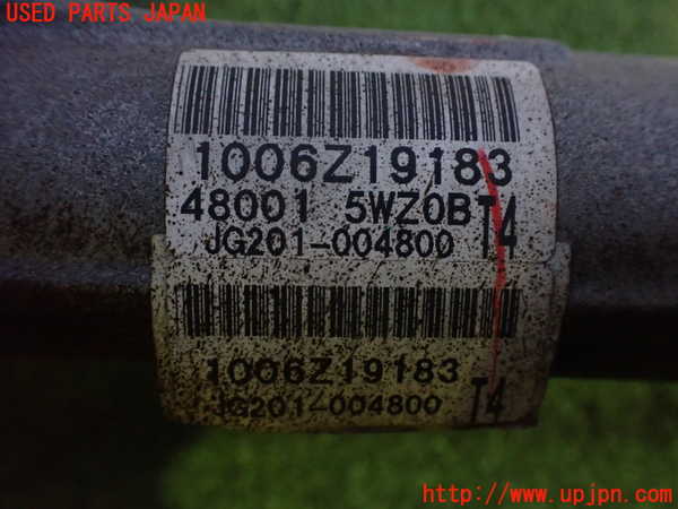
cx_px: 339
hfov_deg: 60.0
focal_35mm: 30
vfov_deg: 46.8
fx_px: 588
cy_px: 254
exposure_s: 1/30
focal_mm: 5.4
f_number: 2.3
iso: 1000
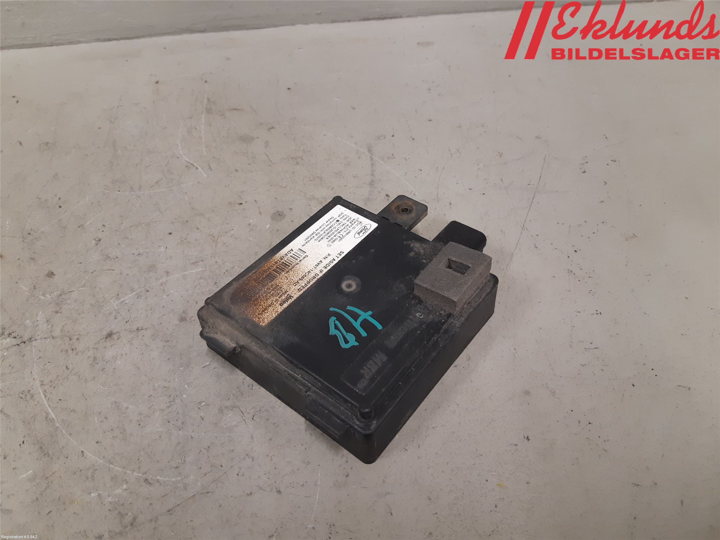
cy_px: 270
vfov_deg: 53.1
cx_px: 360
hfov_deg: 67.3
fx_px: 541
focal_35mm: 26
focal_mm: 3.93
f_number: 1.7
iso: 160
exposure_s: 1/50
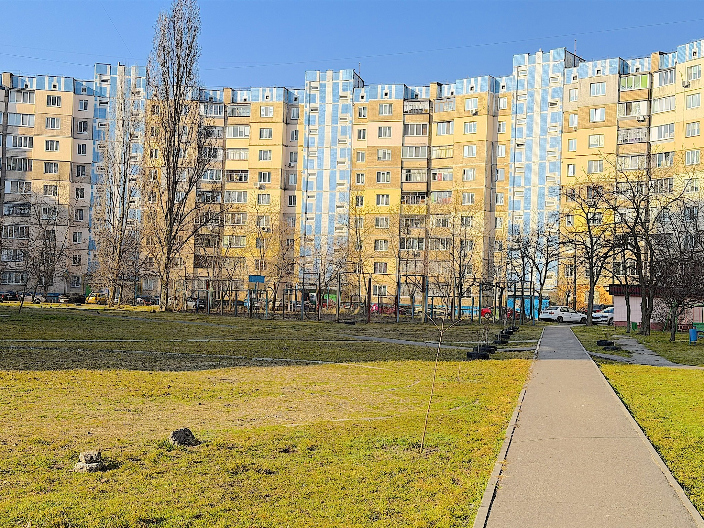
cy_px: 264
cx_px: 352
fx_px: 976
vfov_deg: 30.3
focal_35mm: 48
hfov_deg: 39.7
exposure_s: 1/4878
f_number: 1.78
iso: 64
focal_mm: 6.76
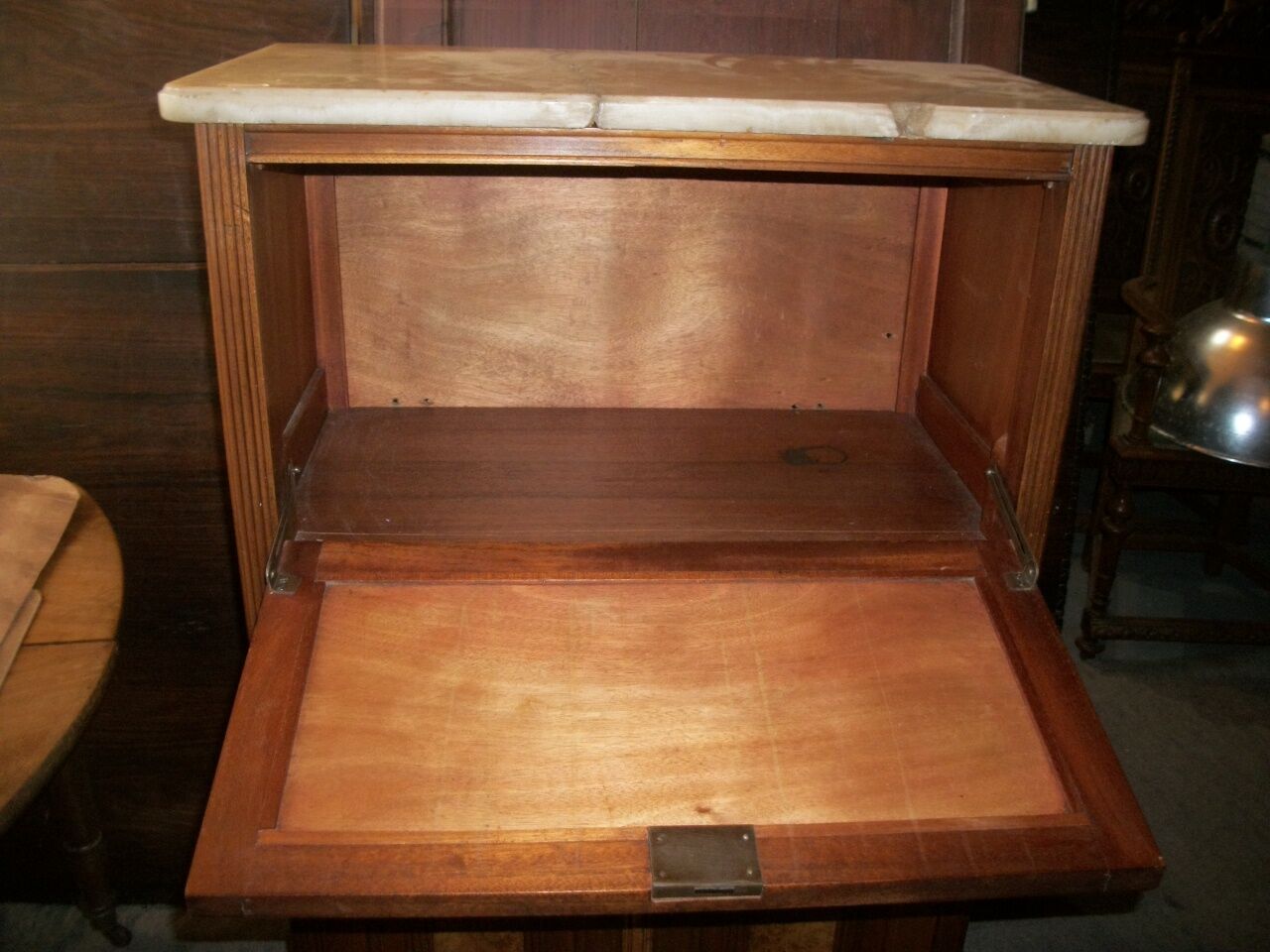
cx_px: 635
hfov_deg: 56.8
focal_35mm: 32
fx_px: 1174
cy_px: 476
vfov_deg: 44.2
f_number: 2.9
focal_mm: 5.7
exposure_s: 1/30
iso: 160
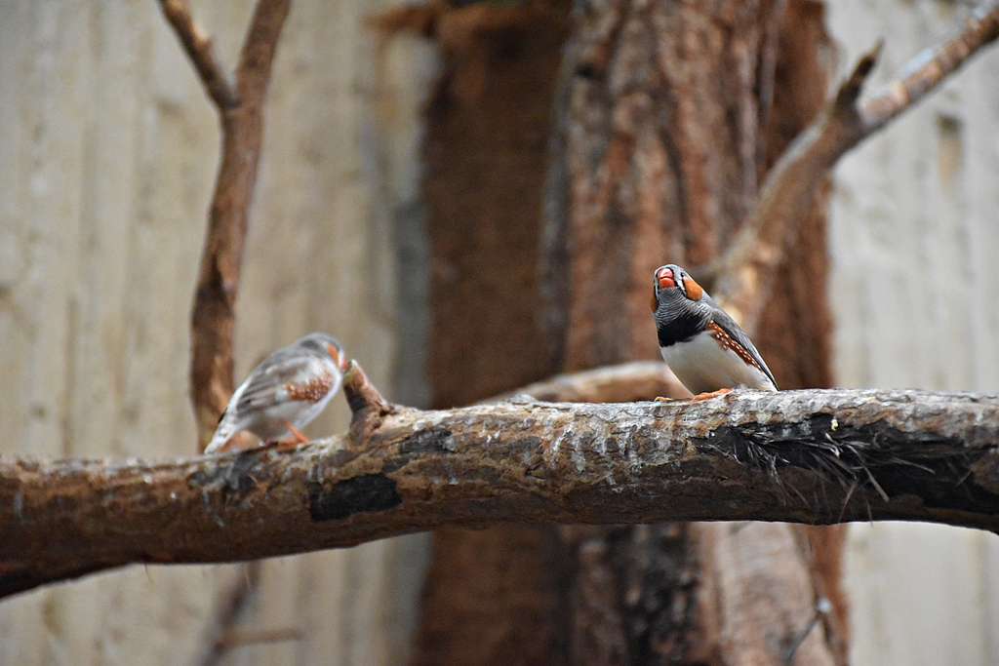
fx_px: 4371
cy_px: 333
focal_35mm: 158
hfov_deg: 13.0
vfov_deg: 8.7
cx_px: 500
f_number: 5.6
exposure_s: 1/125
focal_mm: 105
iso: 7200
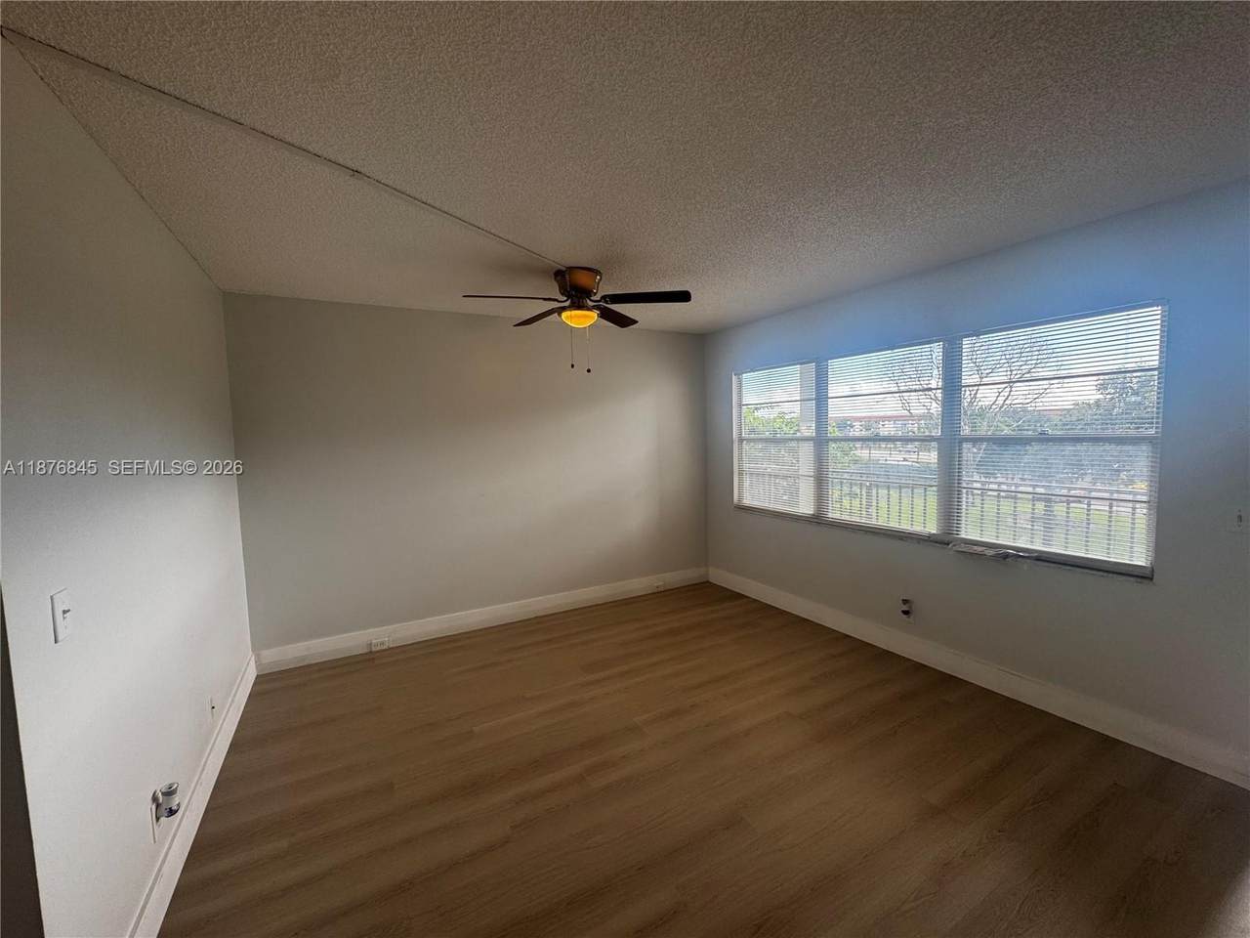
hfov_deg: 102.1
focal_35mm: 14
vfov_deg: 85.7
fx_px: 506
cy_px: 469
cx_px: 625
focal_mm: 2.22
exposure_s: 1/120
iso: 50
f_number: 2.2
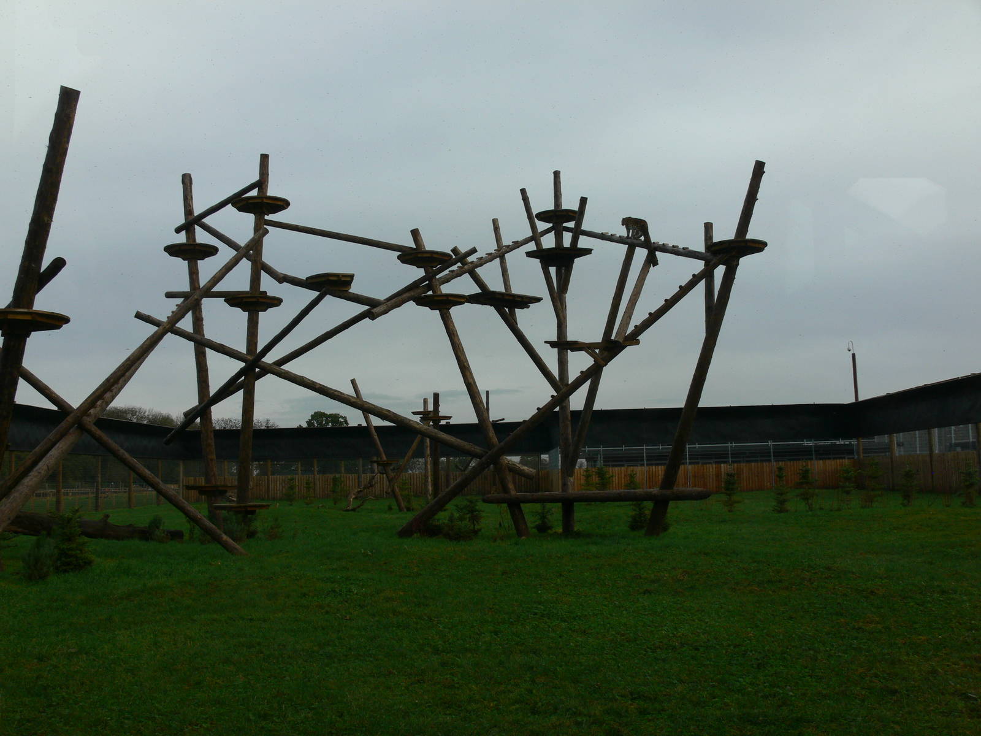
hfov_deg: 52.6
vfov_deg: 40.7
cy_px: 368
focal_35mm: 35
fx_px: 992
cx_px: 490
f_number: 5.6
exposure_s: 1/200
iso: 80
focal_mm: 7.4
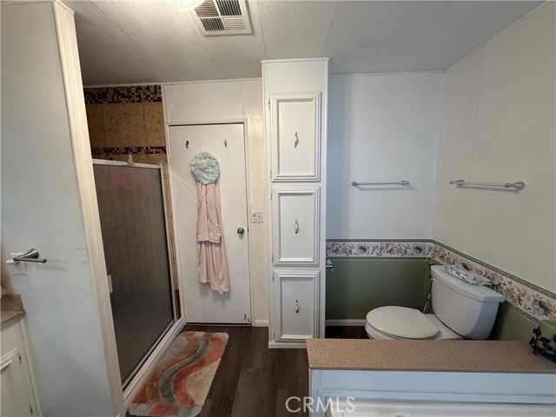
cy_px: 208
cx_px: 278
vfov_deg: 85.7
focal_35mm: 14
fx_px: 225
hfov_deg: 102.1
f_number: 2.2
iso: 200
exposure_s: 1/120
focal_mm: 2.22
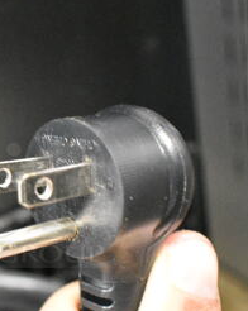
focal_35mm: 63
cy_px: 201
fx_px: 579
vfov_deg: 29.9
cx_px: -25
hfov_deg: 22.8
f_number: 3.5
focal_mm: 18
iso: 6400
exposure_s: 1/50
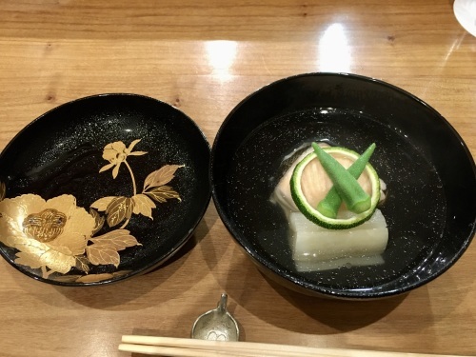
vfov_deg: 48.2
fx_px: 399
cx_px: 238
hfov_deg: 61.7
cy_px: 178
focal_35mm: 29
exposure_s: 1/20
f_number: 2.2
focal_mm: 4.15
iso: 200
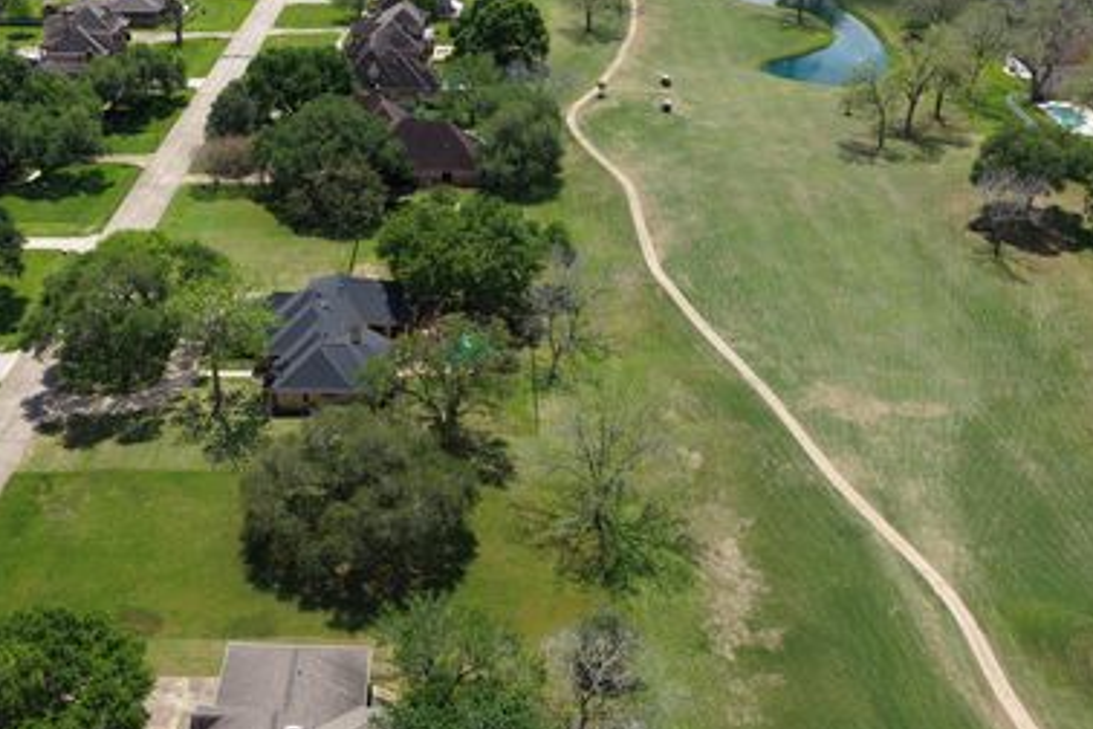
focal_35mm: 37
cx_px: 442
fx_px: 1123
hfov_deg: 51.6
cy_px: 351
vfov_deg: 35.9
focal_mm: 14.45
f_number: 2.8
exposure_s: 1/1250
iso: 100
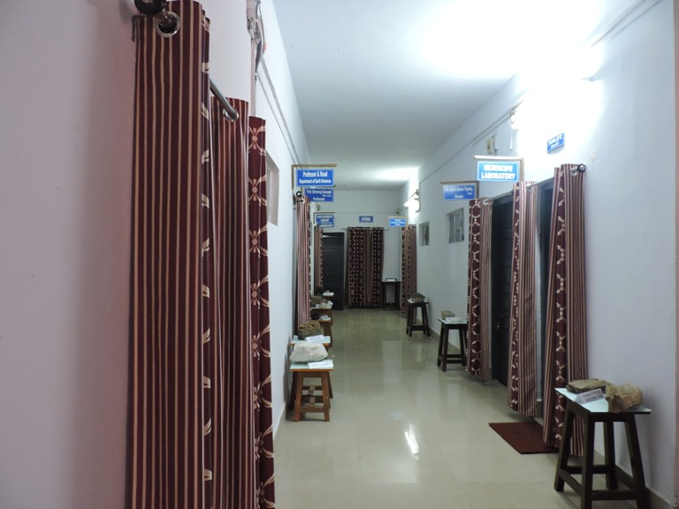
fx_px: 471
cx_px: 340
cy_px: 254
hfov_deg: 71.6
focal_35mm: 24
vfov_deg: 56.8
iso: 400
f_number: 3
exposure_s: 1/15
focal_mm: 4.3
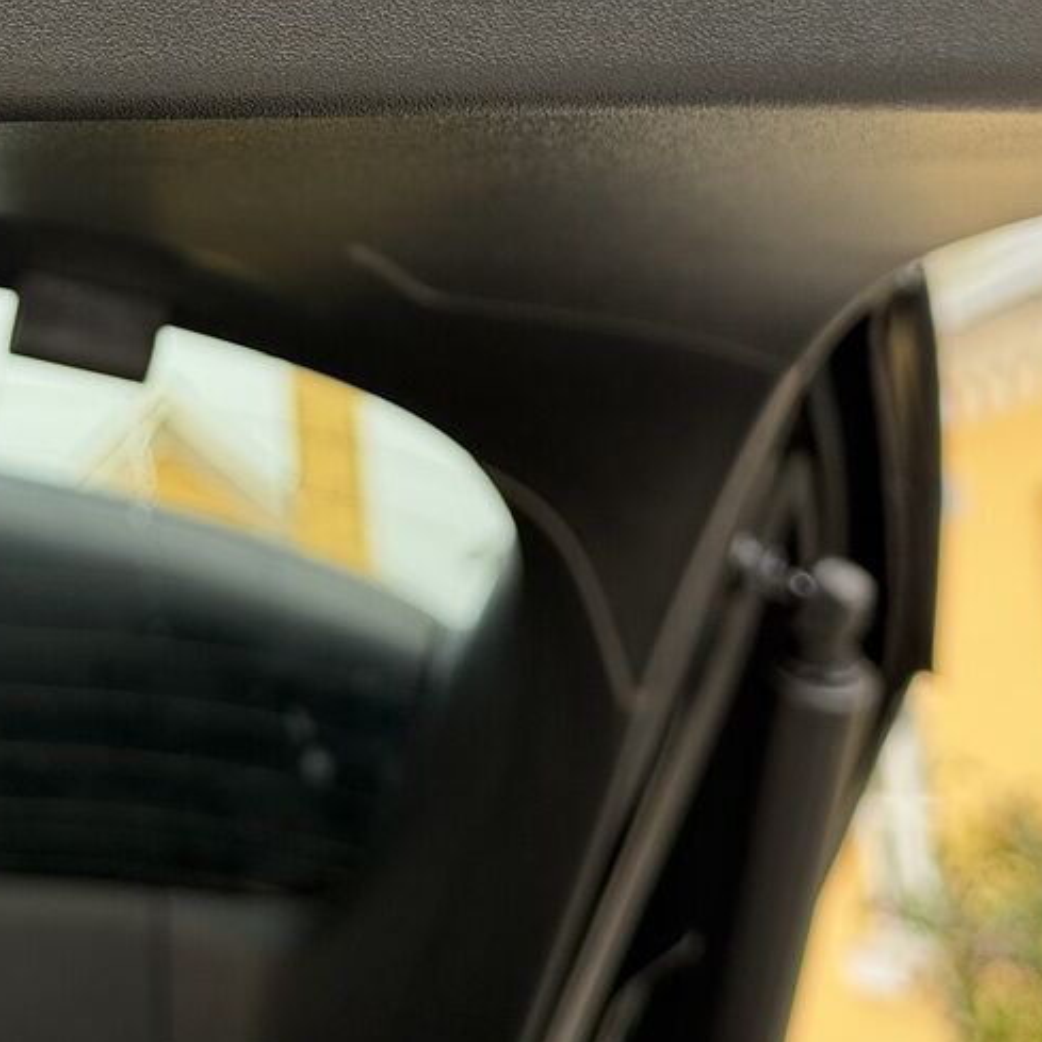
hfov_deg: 23.0
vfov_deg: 22.5
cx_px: 189
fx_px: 2520
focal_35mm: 74
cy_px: 13
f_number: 1.78
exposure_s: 1/175
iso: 80
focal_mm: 6.76
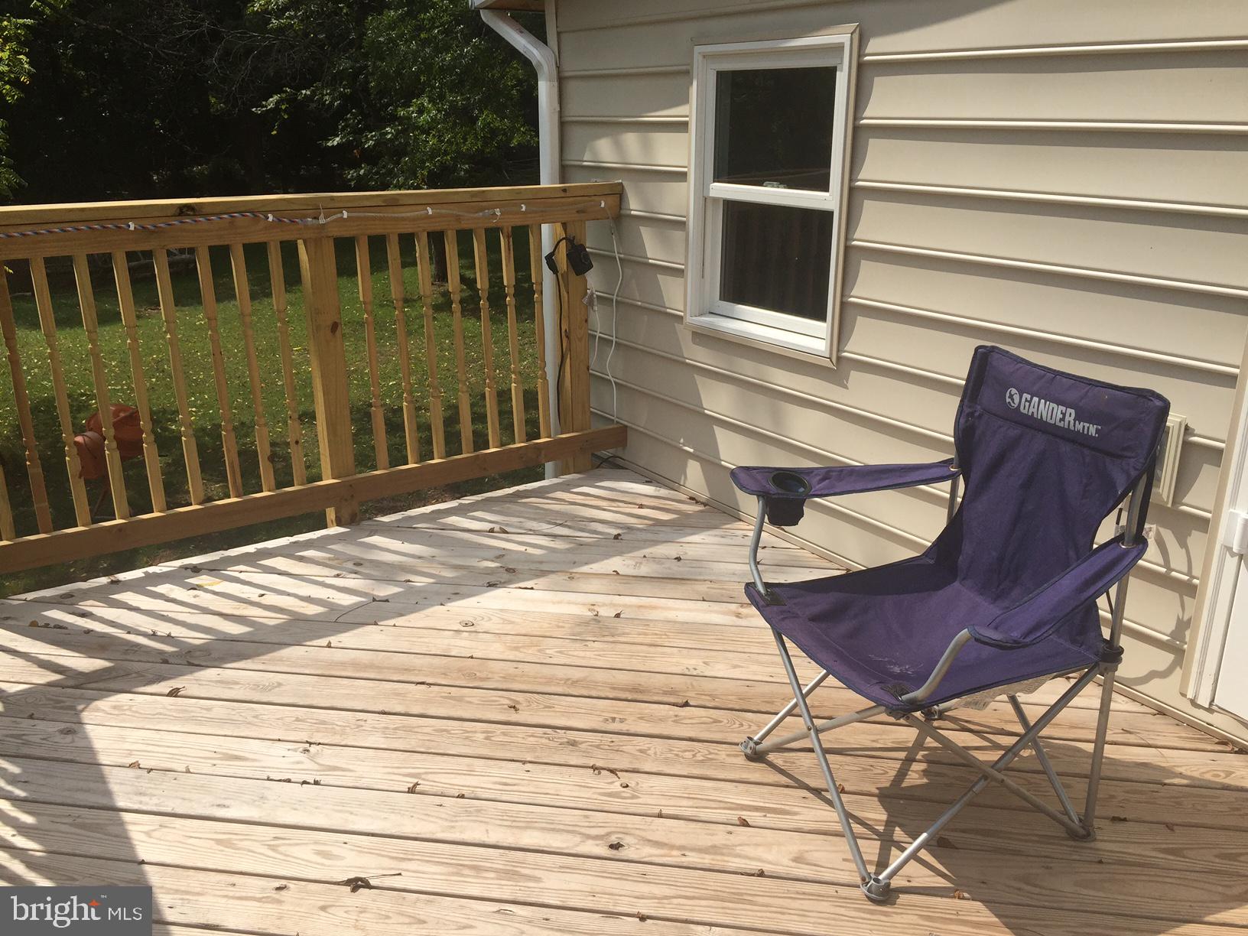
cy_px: 468
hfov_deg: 61.7
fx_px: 1046
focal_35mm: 29
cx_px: 624
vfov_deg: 48.2
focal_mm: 4.15
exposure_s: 1/3300
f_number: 2.2
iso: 32
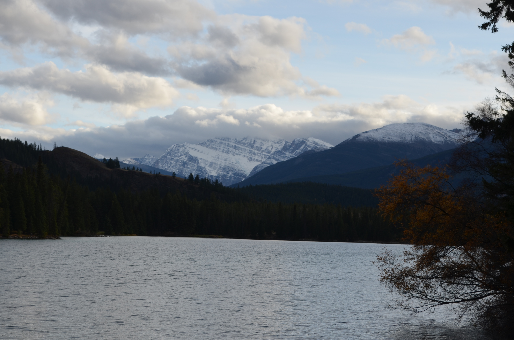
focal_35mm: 82
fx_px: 1176
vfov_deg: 16.5
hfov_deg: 24.7
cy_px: 170
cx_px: 257
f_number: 8
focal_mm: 55
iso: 140
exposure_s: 1/250
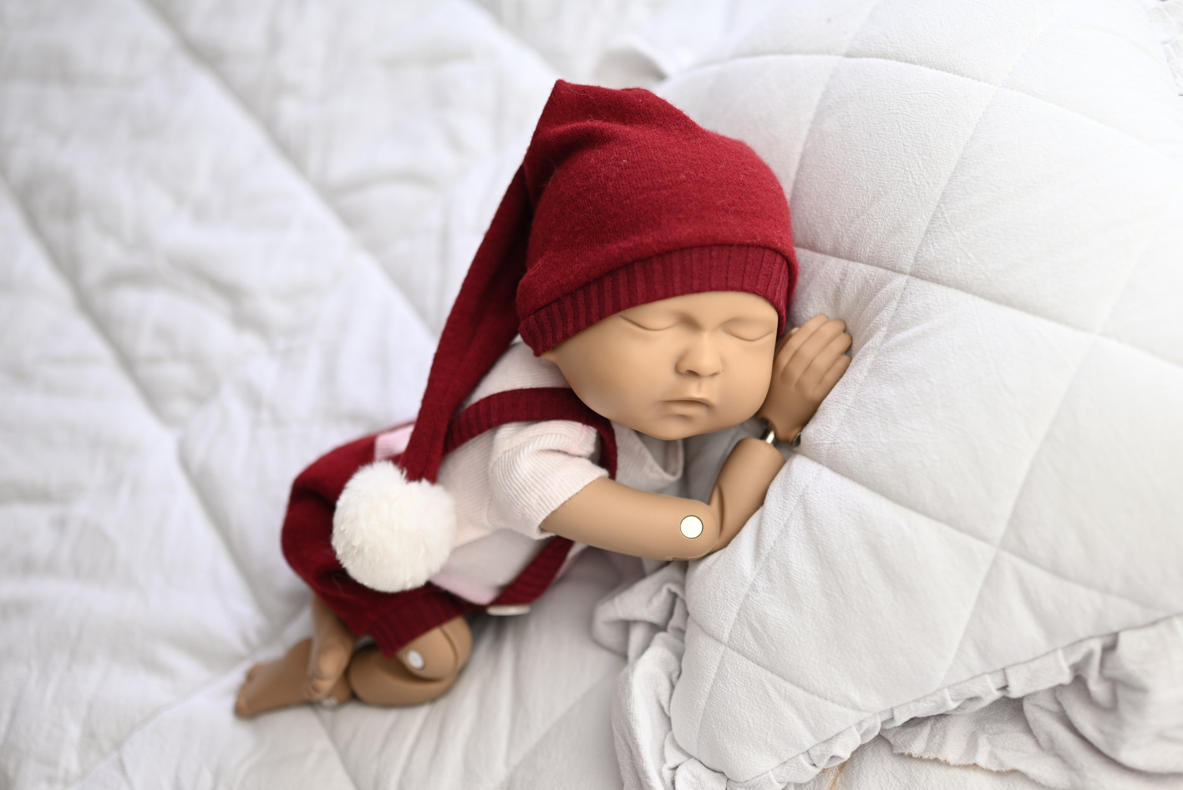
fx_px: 1381
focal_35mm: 42
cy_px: 419
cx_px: 654
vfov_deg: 31.9
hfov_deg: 46.3
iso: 125
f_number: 1.8
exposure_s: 1/125
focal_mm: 35
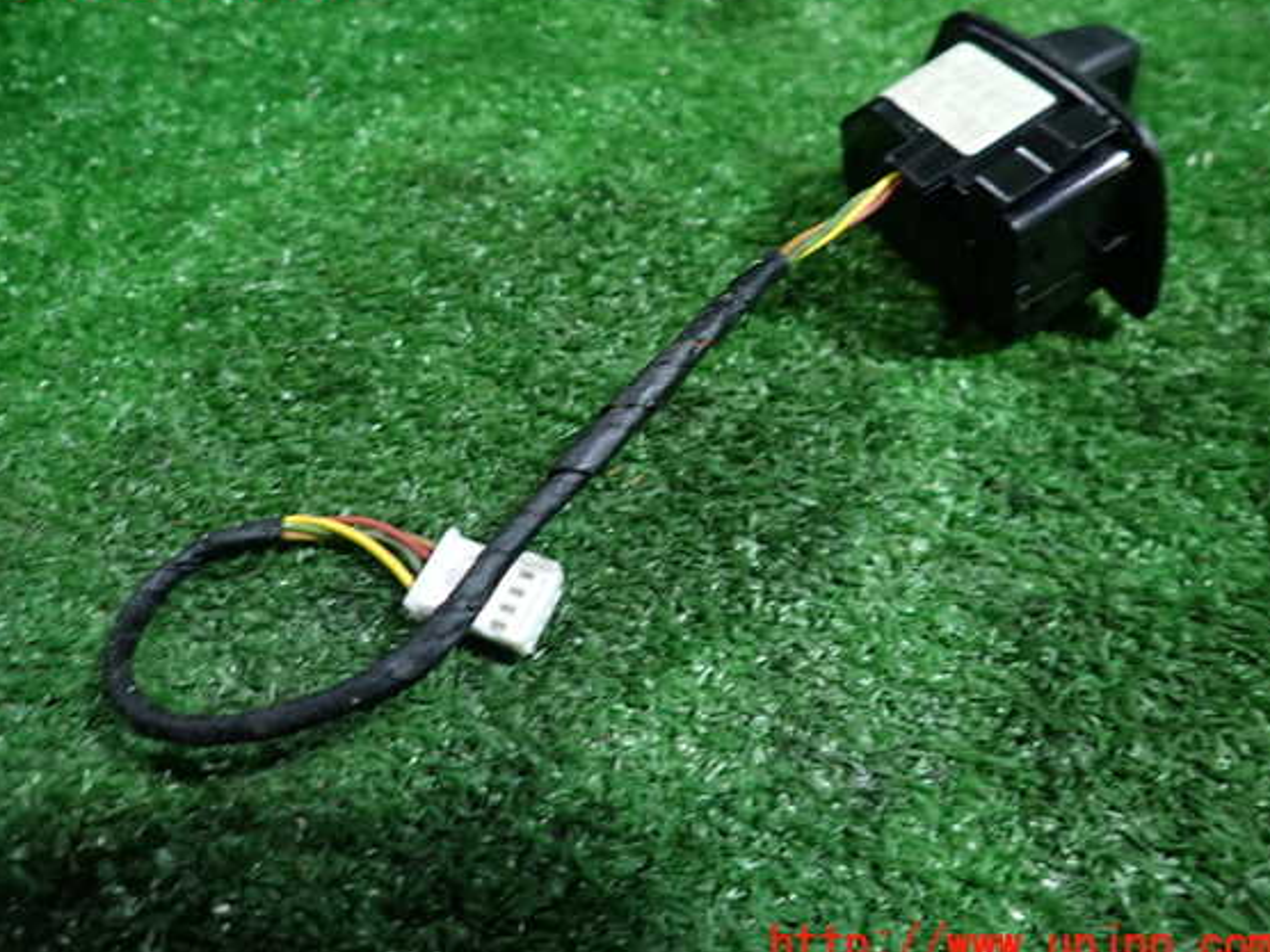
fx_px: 991
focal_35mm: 27
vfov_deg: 51.3
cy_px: 461
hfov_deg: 65.3
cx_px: 601
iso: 320
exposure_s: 1/30
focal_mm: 4.5
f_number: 2
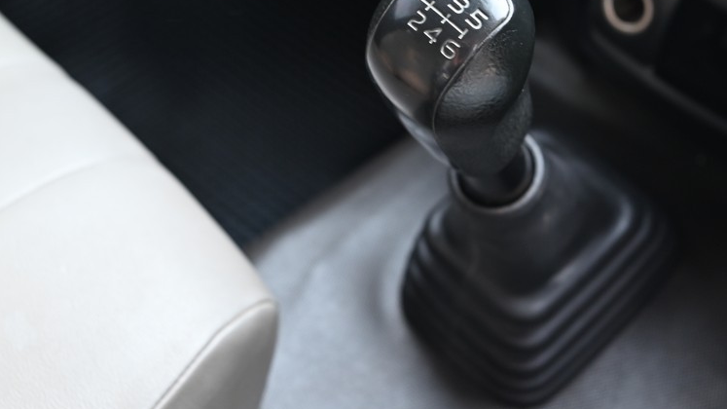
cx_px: 378
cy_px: 125
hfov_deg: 38.5
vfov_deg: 22.1
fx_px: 1041
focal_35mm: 54
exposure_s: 1/60
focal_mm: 35
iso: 560
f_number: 5.6
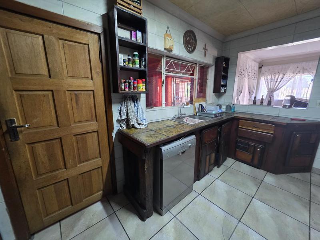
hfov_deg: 106.2
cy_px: 120
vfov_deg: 89.9
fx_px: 120
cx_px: 160
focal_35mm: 13
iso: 400
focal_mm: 2.2
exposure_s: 1/50
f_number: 1.9
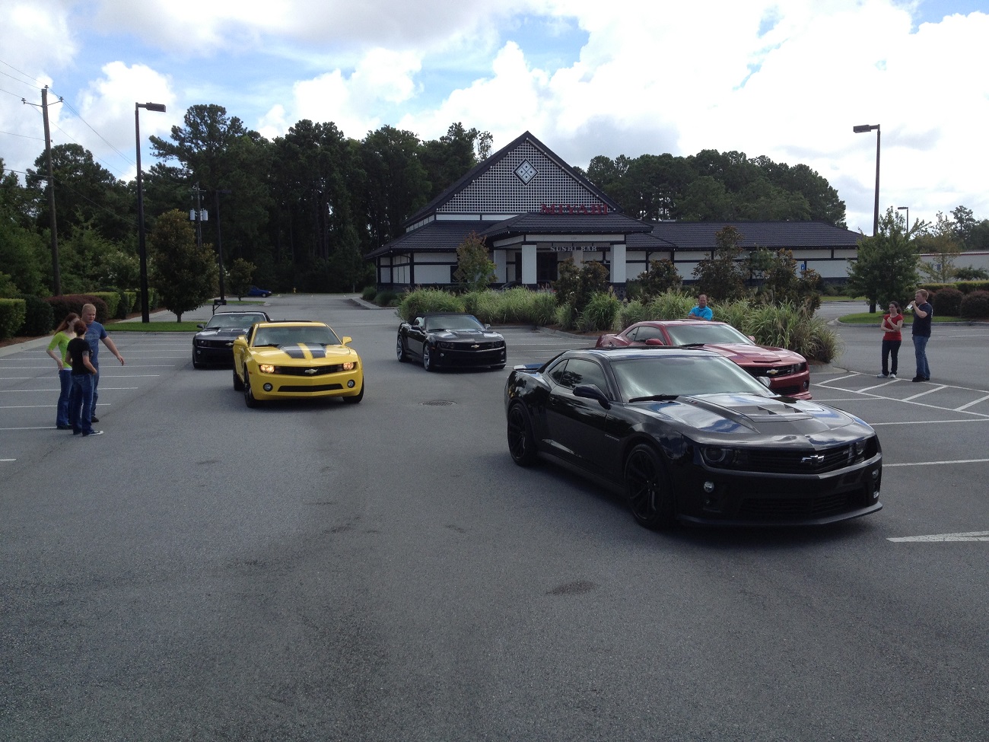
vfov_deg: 40.7
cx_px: 494
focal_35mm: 35
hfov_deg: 52.6
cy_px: 371
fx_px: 1000
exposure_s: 1/1104
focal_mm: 4.28
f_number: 2.4
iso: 50
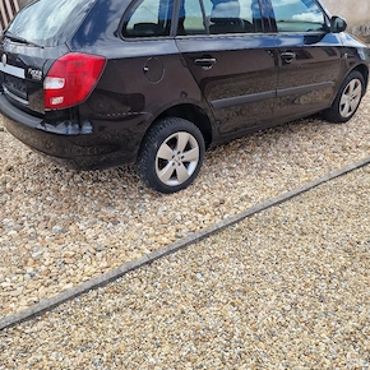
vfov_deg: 57.3
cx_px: 184
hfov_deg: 57.3
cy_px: 190
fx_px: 339
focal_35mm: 28
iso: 50
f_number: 1.8
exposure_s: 1/385
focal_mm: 6.4
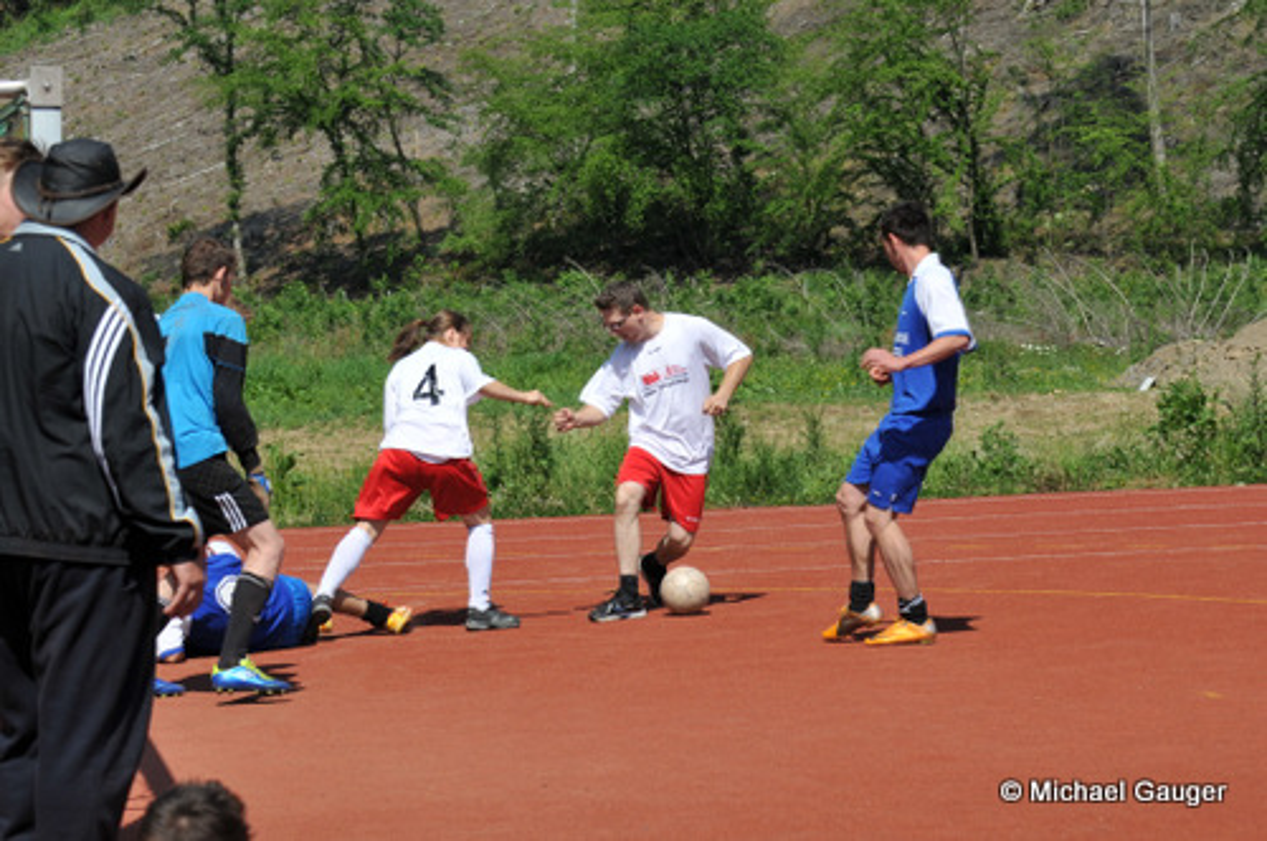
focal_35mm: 128
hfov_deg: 16.1
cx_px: 634
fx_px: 4481
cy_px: 420
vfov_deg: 10.7
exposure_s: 1/640
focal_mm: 85
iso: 200
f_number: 8
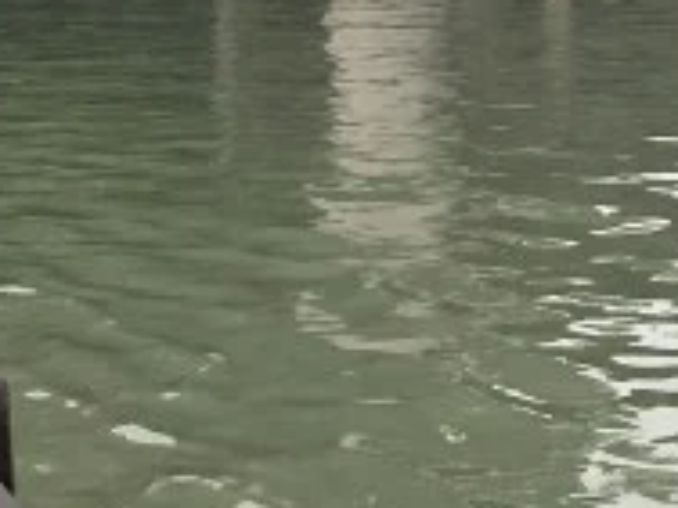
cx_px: 469
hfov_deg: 16.5
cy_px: -324
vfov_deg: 11.7
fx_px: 2331
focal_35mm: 119
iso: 20
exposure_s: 1/142
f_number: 1.8
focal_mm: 4
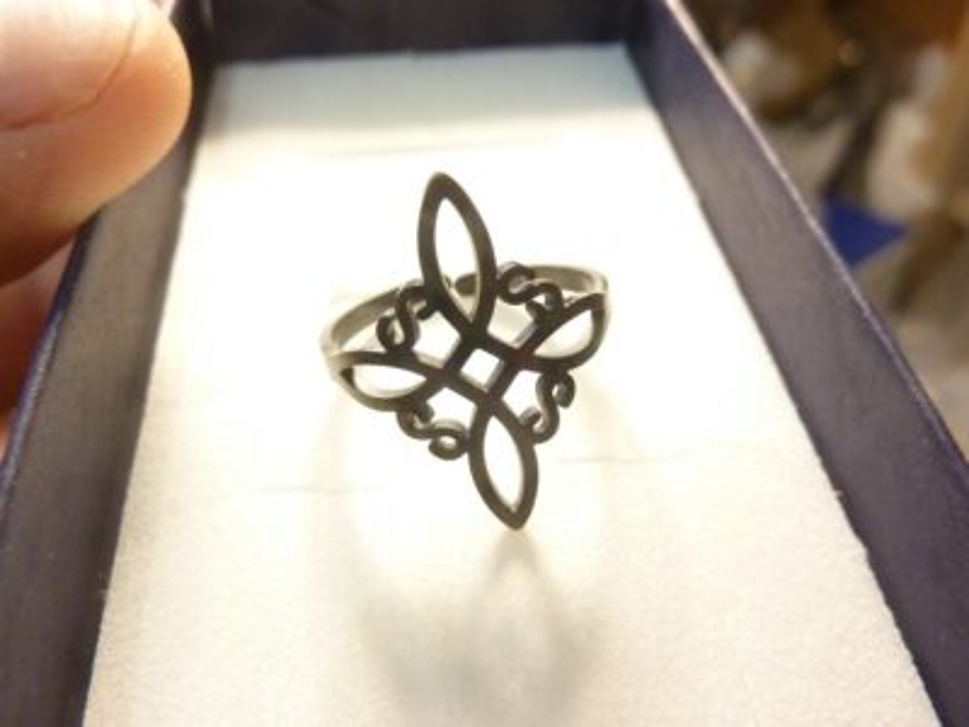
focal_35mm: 25
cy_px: 364
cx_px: 484
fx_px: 700
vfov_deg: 54.9
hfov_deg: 69.4
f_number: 3.3
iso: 400
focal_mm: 4.1
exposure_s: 1/30
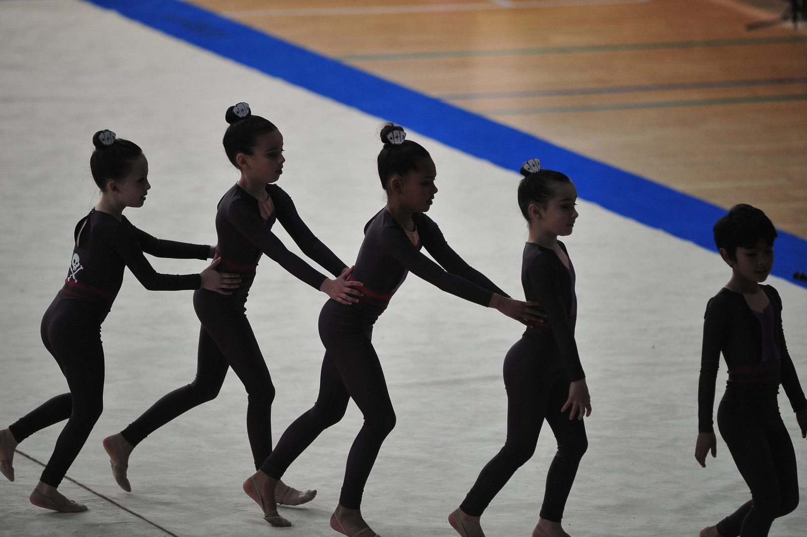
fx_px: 6721
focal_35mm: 300
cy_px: 268
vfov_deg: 4.6
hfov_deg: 6.9
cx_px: 404
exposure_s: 1/2500
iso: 3200
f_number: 2.8
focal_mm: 300
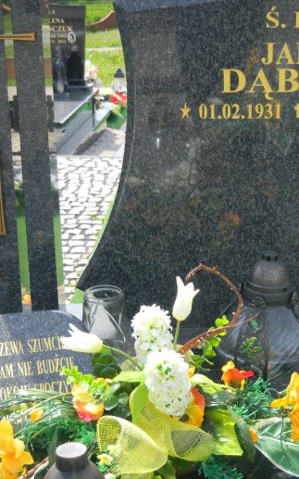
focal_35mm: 79
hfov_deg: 16.5
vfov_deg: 26.2
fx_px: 1030
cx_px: 197
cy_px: 237
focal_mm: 9.9
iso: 80
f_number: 4.2
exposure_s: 1/226
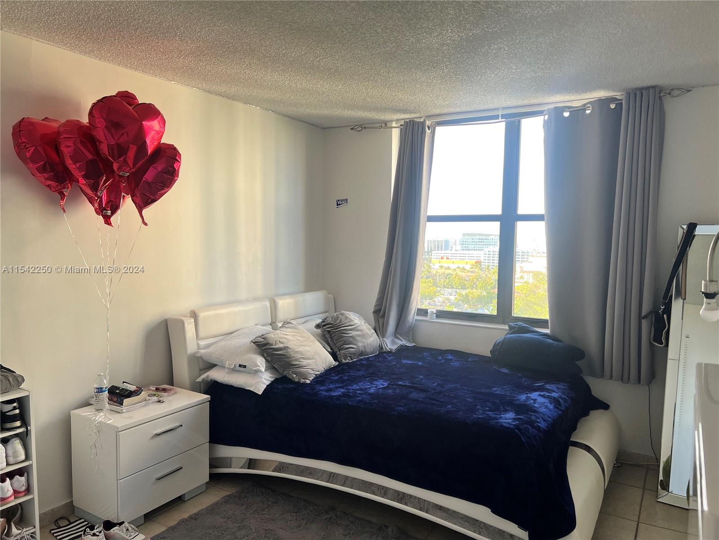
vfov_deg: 53.1
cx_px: 360
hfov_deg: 67.3
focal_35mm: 26
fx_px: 540
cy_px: 270
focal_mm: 5.7
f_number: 1.5
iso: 50
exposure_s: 1/120
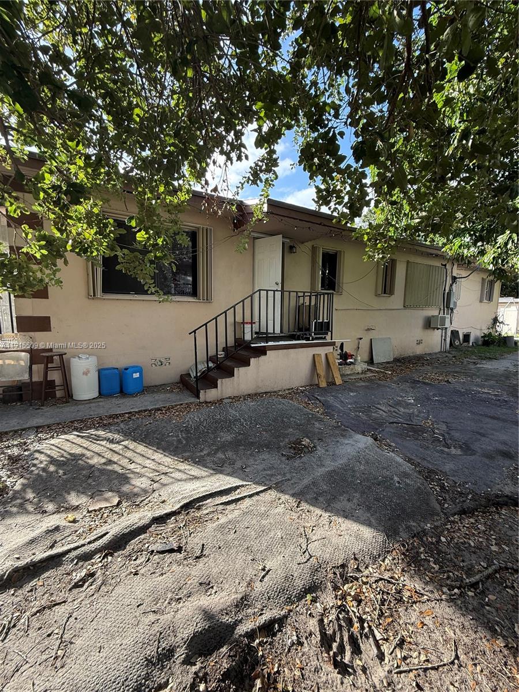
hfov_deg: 85.7
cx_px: 260
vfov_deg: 102.1
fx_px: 280
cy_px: 346
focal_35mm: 14
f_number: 2.2
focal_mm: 2.22
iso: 64
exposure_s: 1/234
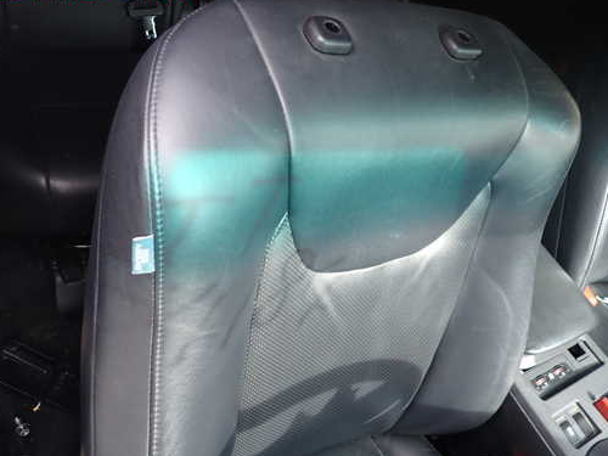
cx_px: 327
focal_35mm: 30
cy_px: 249
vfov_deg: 46.7
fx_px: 527
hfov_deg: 59.9
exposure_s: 1/80
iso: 100
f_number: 2
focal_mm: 4.5
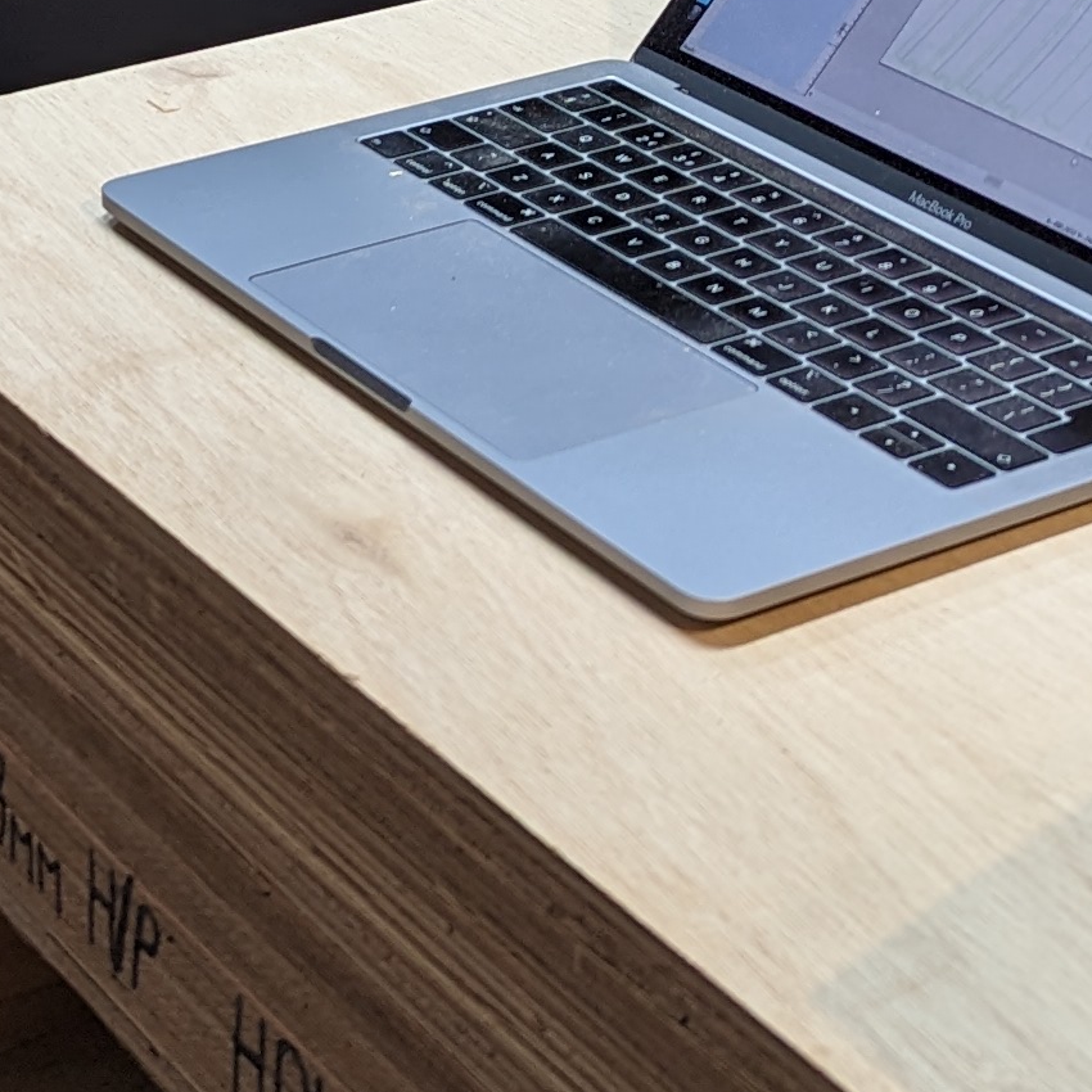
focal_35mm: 102
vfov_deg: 16.0
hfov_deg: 16.6
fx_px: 3640
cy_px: -389
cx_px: -103
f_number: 1.85
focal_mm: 6.81
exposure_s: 1/23.8
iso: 85
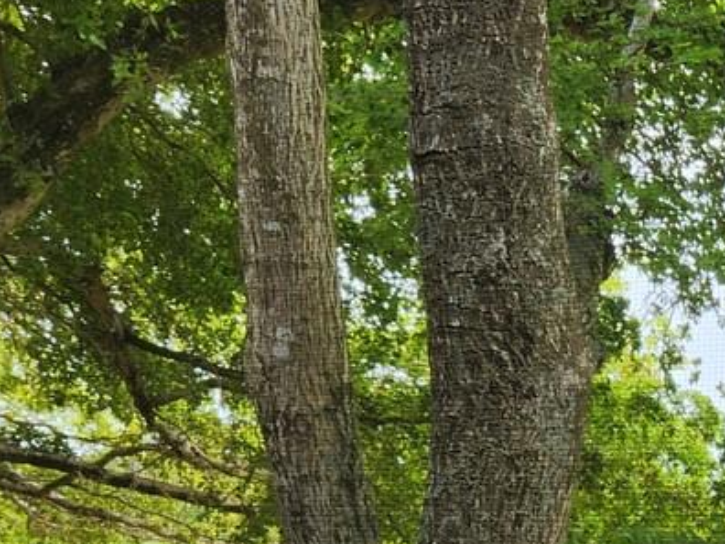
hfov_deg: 19.3
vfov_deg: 15.1
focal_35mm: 93
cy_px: 733
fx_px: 1948
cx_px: 979
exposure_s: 1/369
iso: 20
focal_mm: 5.4
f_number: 1.8
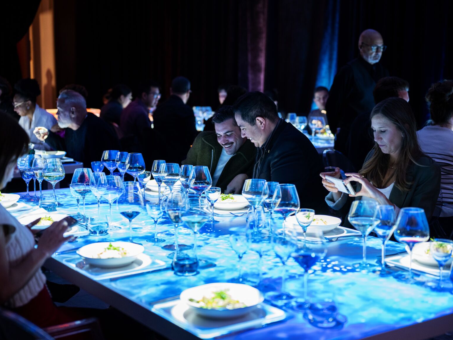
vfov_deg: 26.6
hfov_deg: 34.9
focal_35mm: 55
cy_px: 172
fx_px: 720
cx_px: 237
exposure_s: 1/80
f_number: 2.2
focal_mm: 50
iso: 1250
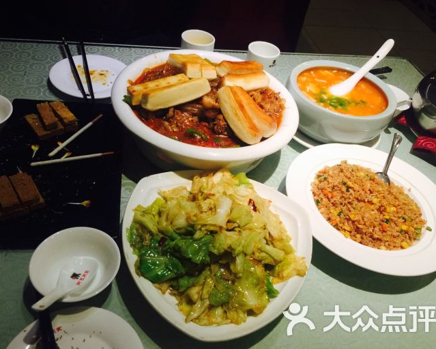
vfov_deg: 47.1
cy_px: 175
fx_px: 400
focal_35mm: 31
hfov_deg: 57.2
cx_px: 215
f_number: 2.2
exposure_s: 1/33
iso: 64
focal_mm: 4.15
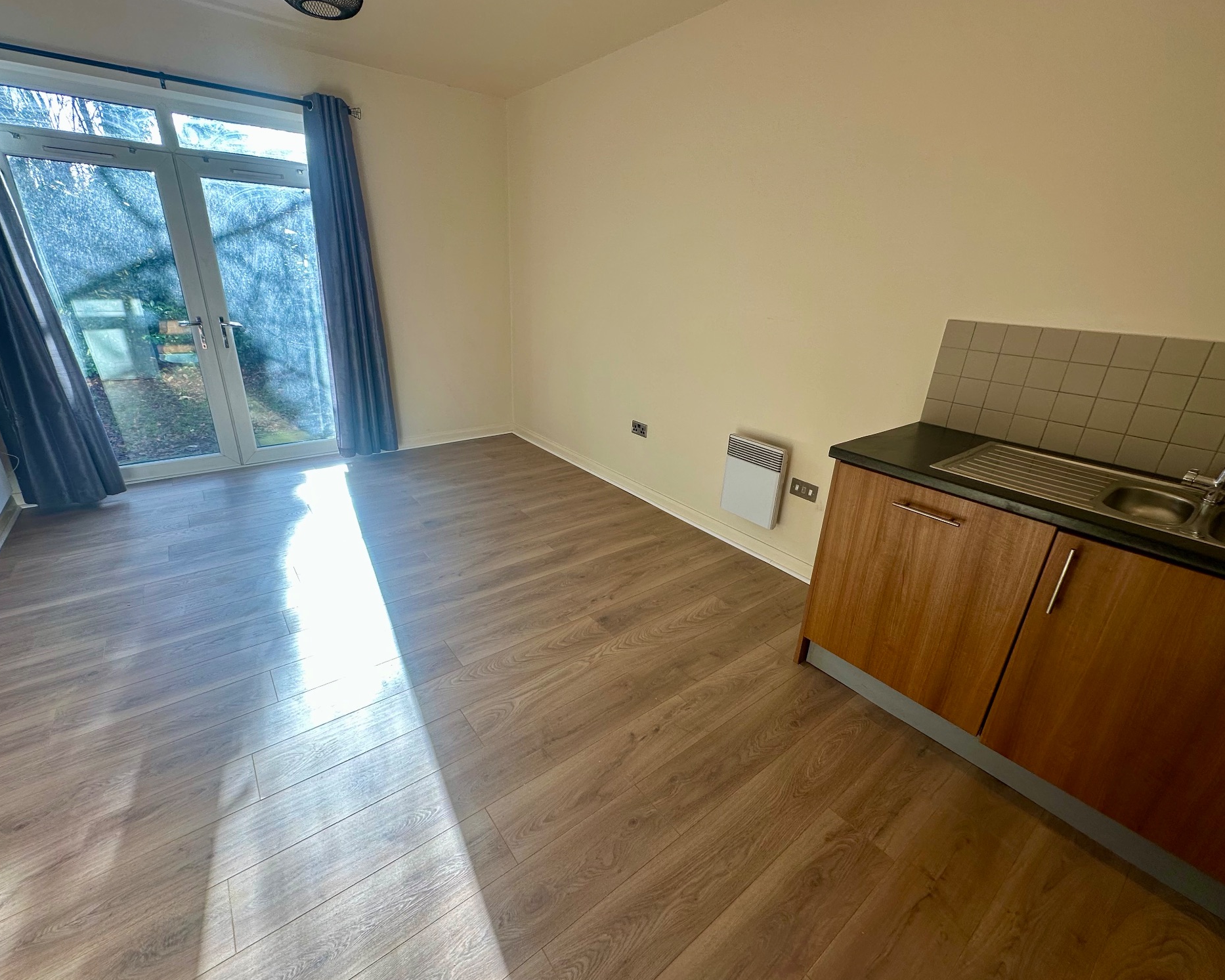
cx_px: 599
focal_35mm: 15
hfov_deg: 96.8
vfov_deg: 84.0
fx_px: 544
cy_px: 490
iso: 40
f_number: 2.2
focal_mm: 2.22
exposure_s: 1/99
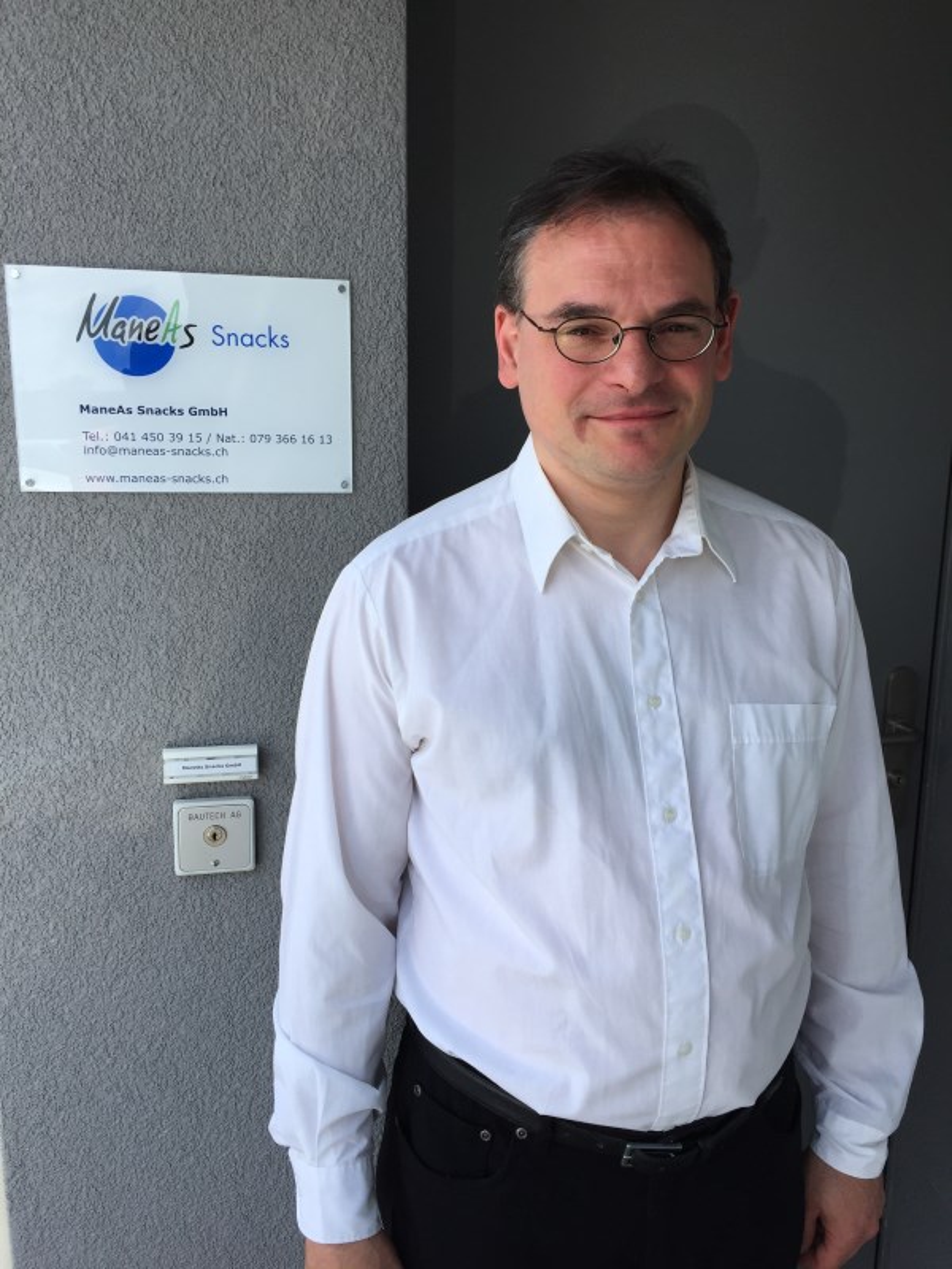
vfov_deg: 61.7
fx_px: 1063
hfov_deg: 48.2
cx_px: 476
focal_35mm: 29
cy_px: 634
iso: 32
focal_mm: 4.15
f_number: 2.2
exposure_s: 1/807
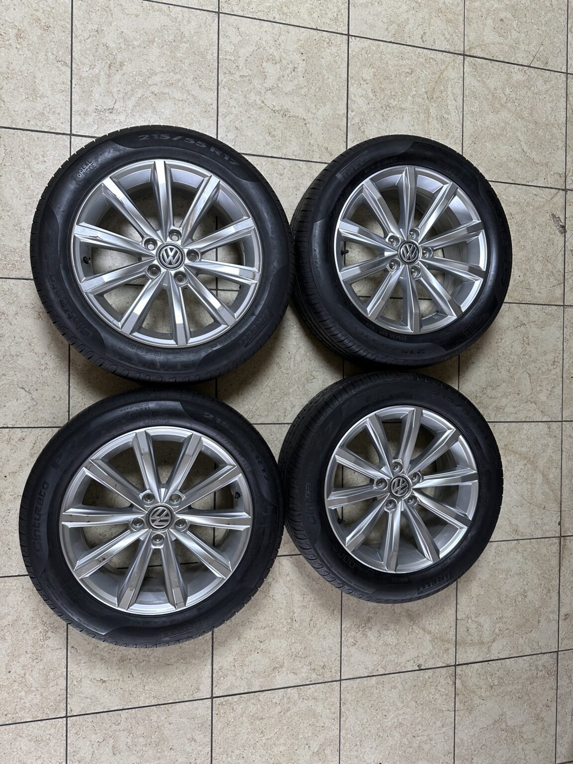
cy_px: 382
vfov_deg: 71.6
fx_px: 530
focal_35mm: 24
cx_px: 286
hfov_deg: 56.8
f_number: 1.78
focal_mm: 6.86
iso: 125
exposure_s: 1/50
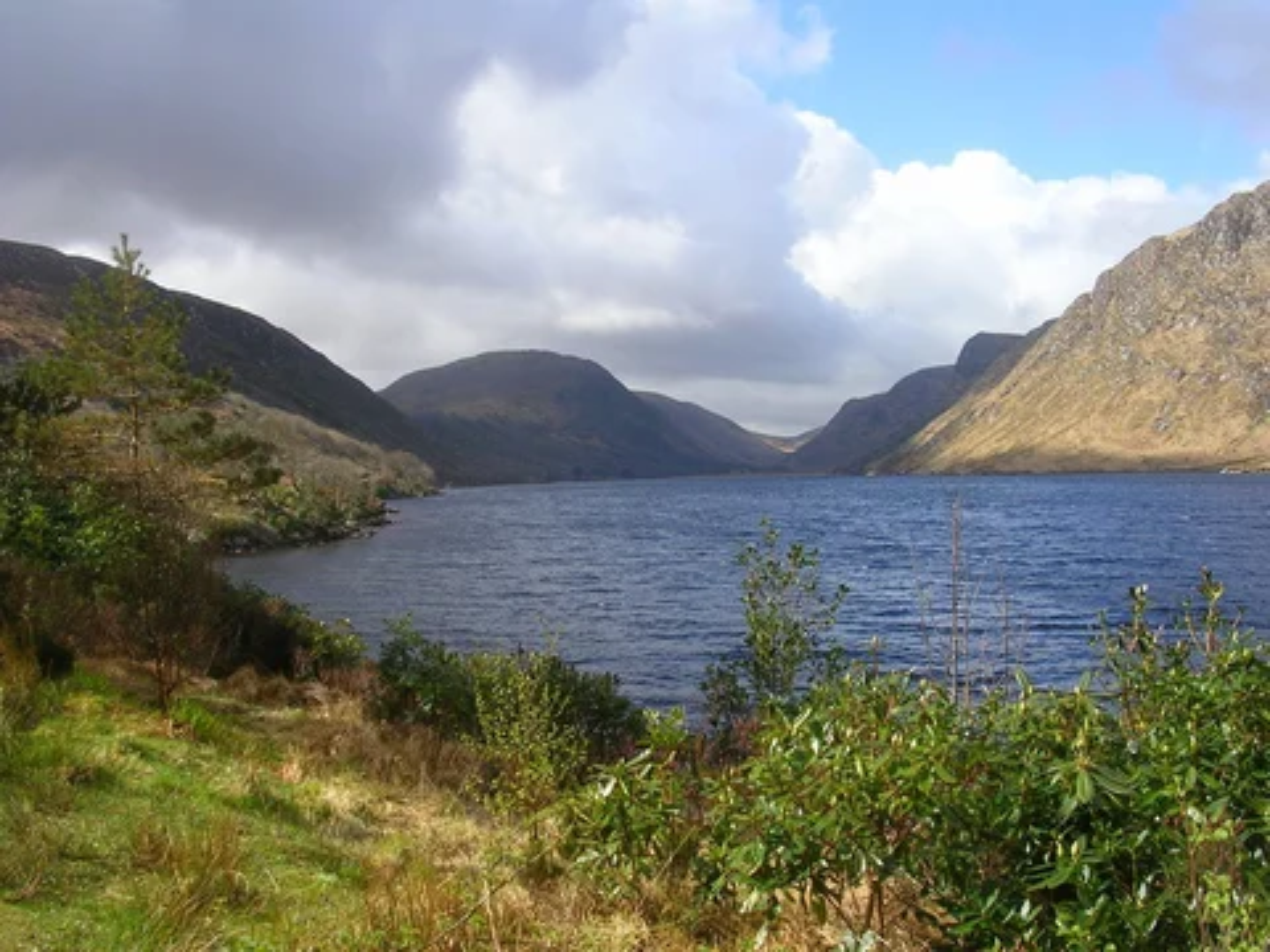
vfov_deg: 37.7
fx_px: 1394
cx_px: 635
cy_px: 476
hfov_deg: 49.0
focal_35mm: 38
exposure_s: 1/186
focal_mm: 5.8
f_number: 5.6
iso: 50
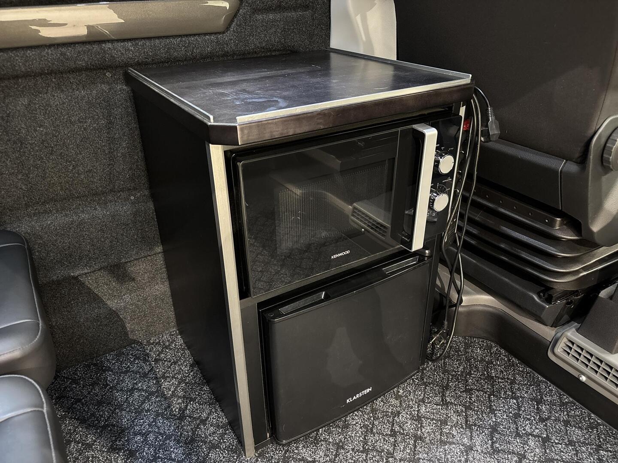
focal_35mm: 26
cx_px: 309
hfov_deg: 67.3
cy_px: 232
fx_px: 464
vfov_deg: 53.1
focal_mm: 5.96
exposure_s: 1/30
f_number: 1.6
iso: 1000
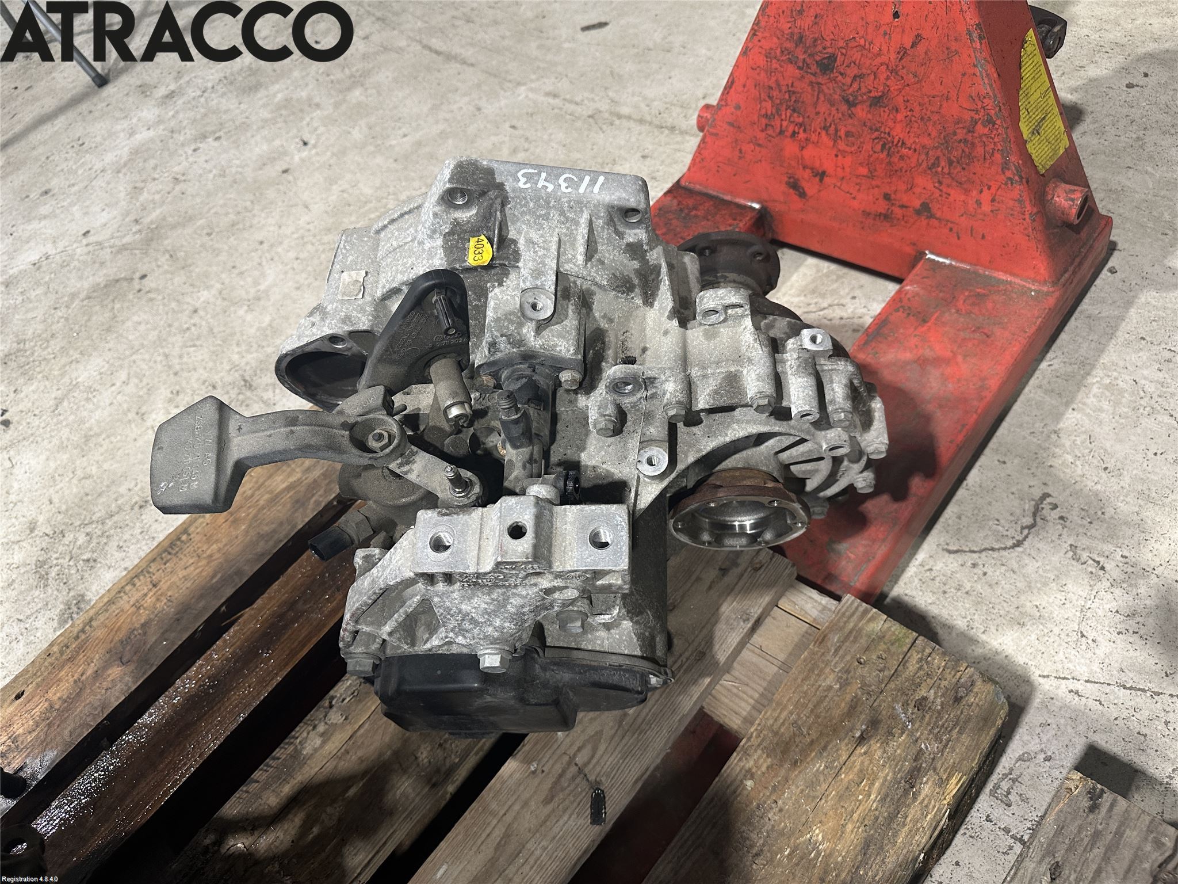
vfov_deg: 56.8
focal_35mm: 24
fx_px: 817
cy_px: 442
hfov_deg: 71.6
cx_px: 589
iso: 200
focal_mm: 6.86
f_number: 1.78
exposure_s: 1/100
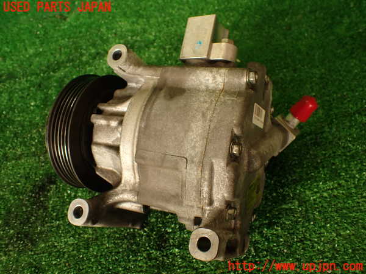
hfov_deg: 56.8
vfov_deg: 44.2
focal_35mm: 32
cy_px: 137
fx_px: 338
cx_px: 183
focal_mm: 5.79
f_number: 2.4
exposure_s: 1/60
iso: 100
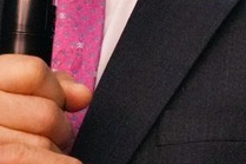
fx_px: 20087
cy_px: -204
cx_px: -27
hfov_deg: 0.7
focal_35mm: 2942
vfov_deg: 0.5
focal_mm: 481
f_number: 6.3
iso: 6400
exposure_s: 1/200
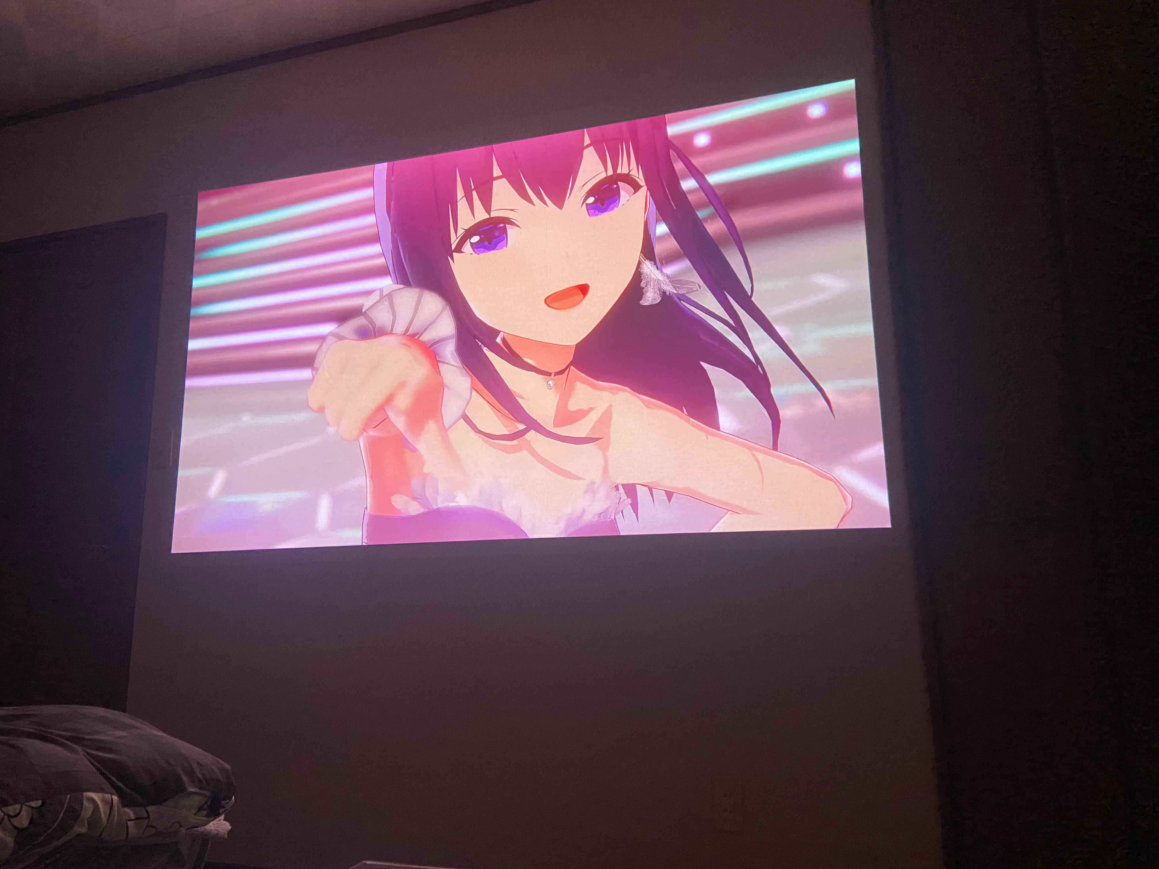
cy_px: 434
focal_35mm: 26
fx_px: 871
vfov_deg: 53.1
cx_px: 580
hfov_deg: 67.3
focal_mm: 4.25
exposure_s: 1/60
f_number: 1.8
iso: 200
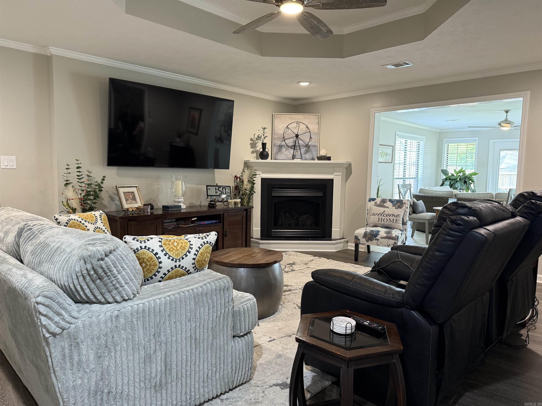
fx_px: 376
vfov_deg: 56.8
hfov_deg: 71.6
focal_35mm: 24
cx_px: 271
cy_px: 203
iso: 250
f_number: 1.78
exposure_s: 1/60
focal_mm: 6.76
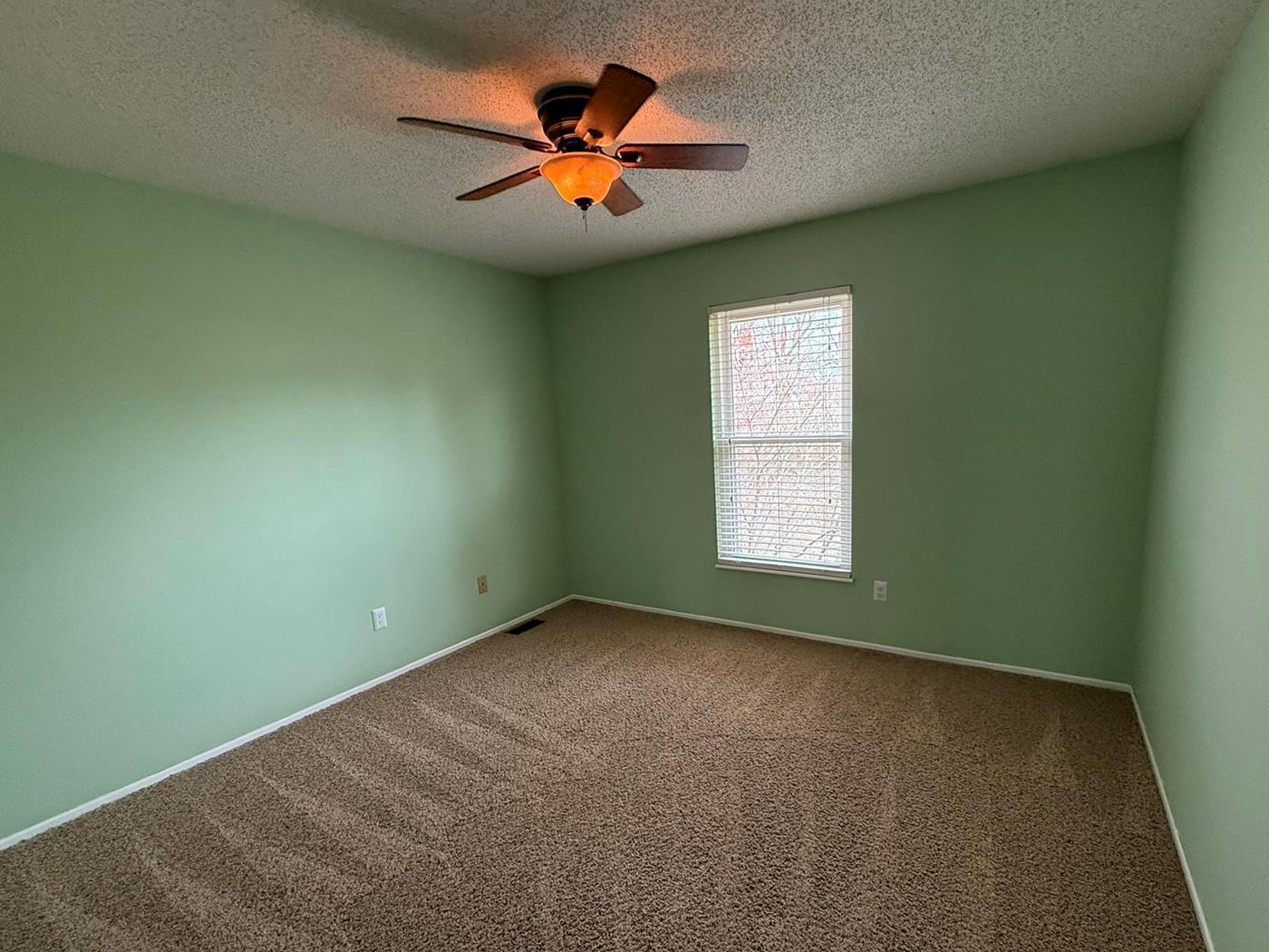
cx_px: 690
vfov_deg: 77.9
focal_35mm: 16
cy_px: 517
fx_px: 587
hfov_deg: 94.3
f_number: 2.2
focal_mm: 2.22
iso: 250
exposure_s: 1/120
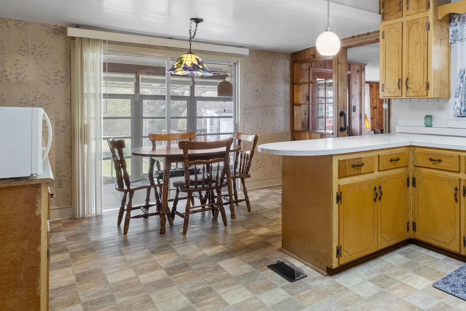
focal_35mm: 26
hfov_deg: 64.3
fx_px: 337
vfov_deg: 49.2
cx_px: 361
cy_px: 123
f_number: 8
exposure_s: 1/4
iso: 1250
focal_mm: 10
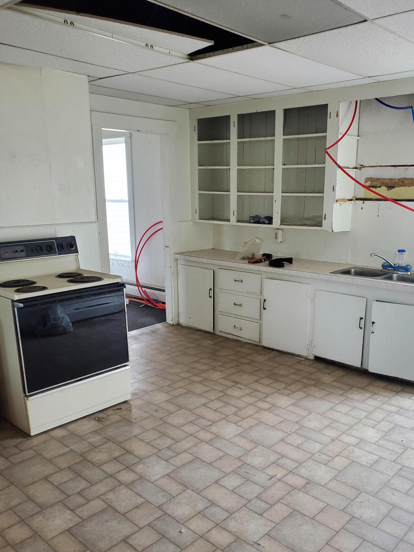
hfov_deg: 46.7
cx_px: 235
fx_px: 478
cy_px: 311
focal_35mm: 30
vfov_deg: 59.8
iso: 200
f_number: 2.4
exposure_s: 1/60
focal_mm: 4.3
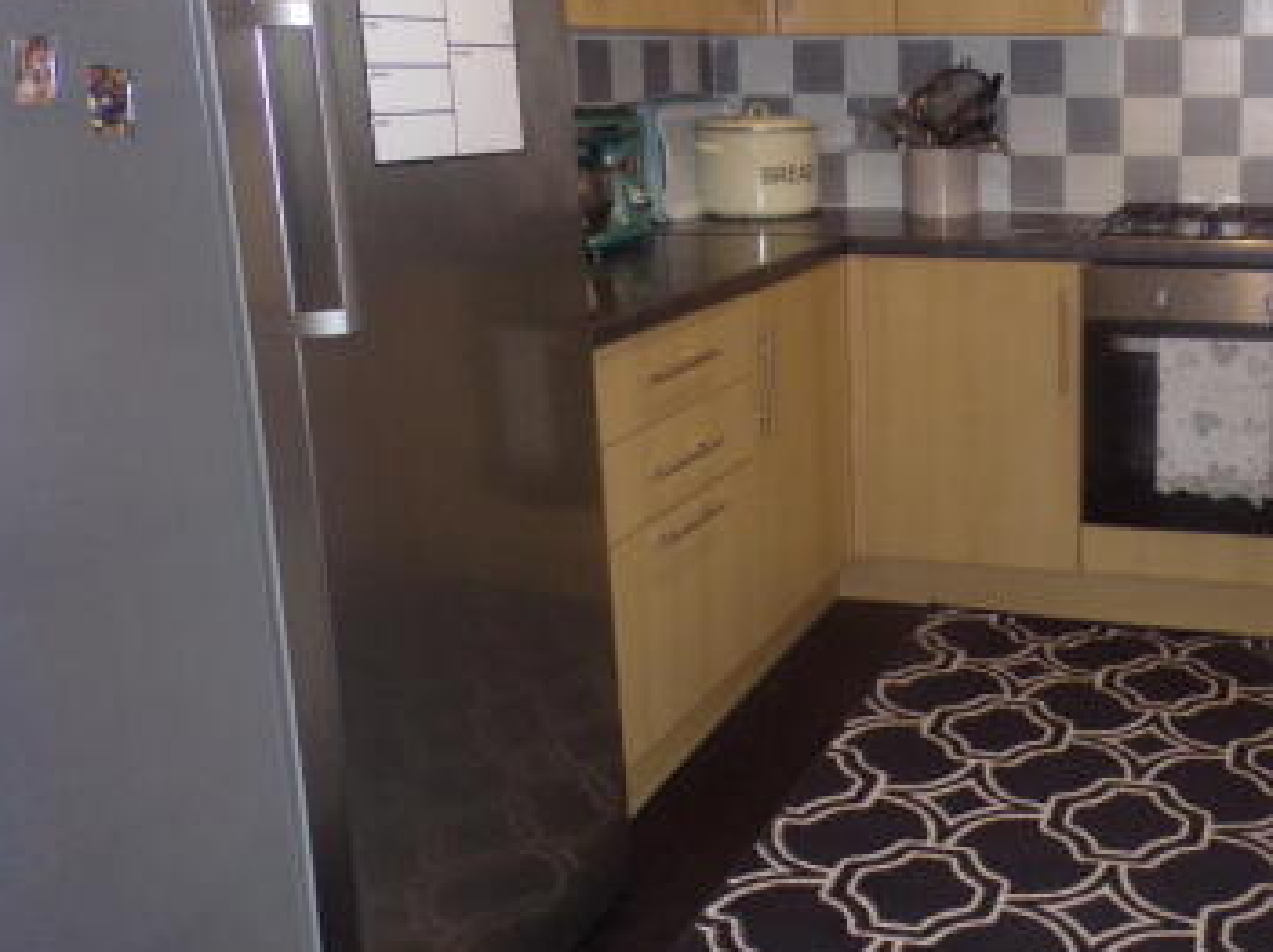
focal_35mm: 40
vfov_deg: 35.5
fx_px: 1470
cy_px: 311
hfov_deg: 44.1
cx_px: 1057
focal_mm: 4.3
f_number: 3
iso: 200
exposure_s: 1/60
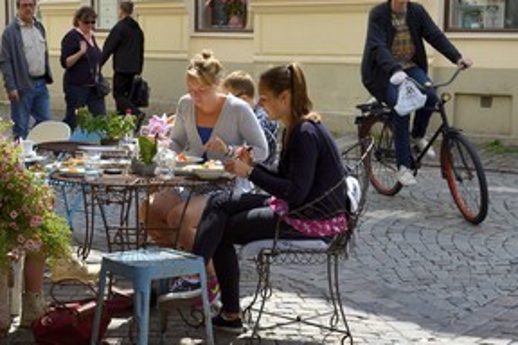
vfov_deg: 19.4
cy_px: 147
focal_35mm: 70
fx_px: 1007
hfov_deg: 28.7
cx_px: 176
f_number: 8
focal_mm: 48
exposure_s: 1/250
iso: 200
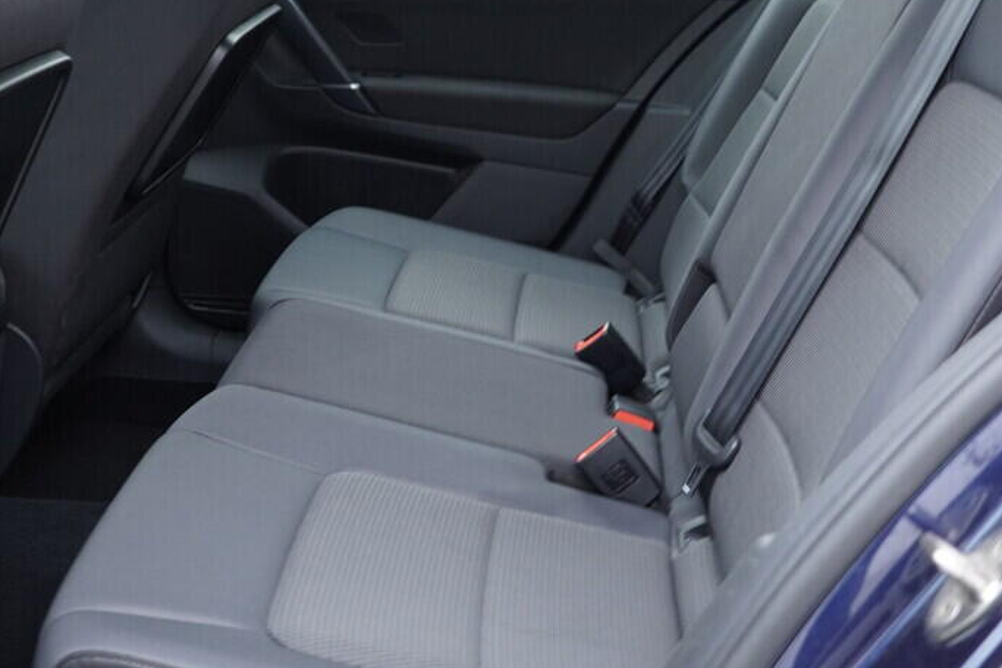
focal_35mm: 54
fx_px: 1503
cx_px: 513
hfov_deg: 36.9
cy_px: 259
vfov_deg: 25.0
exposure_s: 1/40
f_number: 2.8
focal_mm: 24
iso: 400
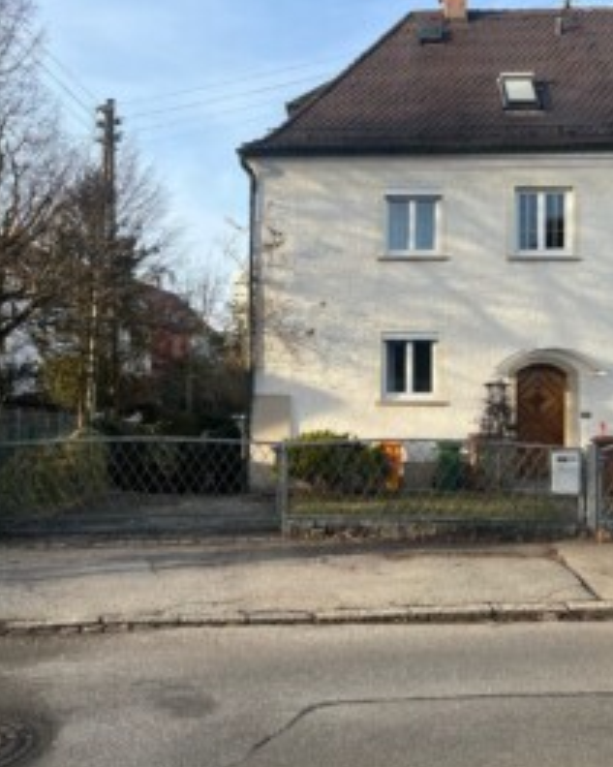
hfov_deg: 43.3
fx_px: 771
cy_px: 368
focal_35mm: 34
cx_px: 330
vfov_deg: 52.8
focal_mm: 5.7
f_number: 1.5
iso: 50
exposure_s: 1/1575
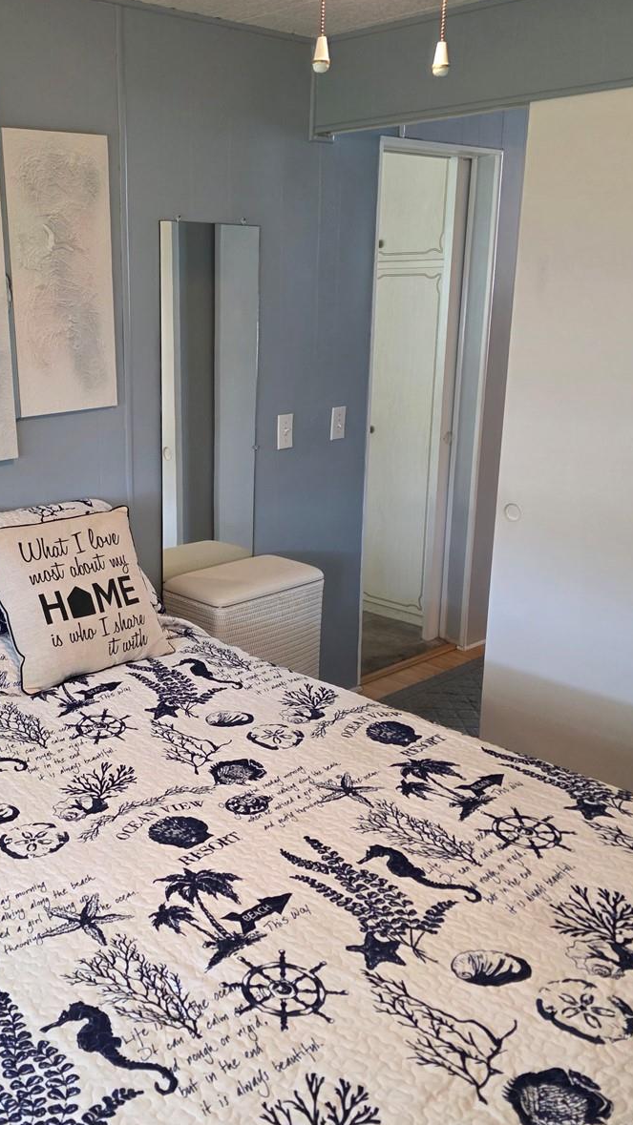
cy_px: 560
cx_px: 188
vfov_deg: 58.0
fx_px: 1015
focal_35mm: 34
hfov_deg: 34.2
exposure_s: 1/120
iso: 500
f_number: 1.7
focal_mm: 6.3
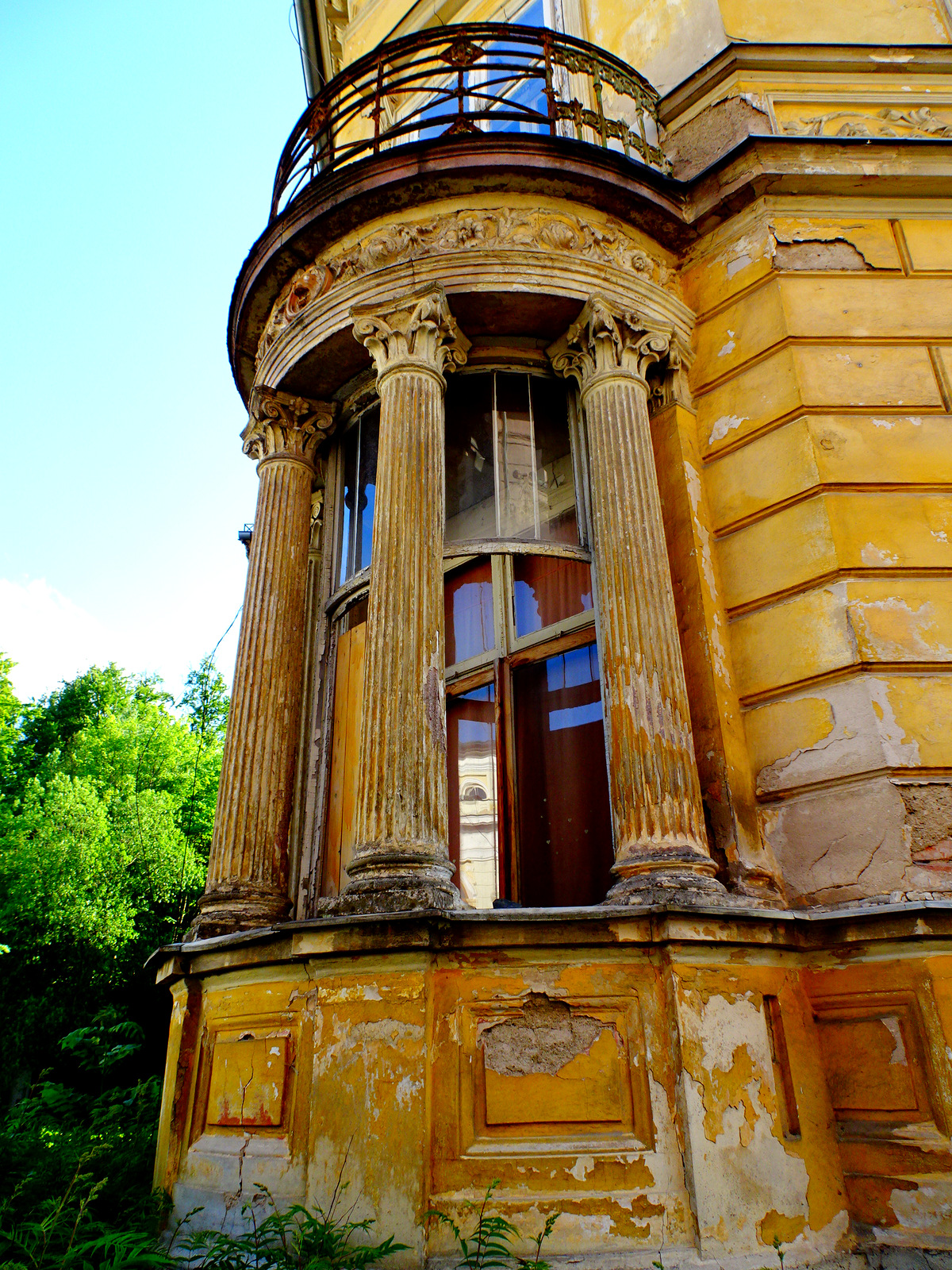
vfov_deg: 71.6
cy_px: 635
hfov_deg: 56.8
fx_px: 880
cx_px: 476
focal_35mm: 24
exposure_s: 1/160
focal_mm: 4.1
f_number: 3.5
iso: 80
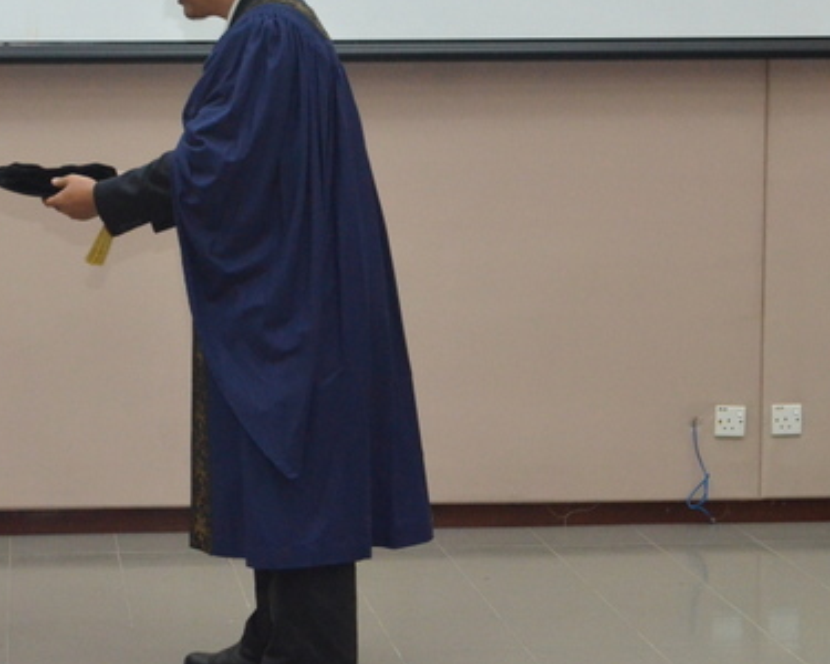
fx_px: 2506
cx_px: 142
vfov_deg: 15.1
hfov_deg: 18.6
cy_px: 257
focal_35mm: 102
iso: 3200
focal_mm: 34
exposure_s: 1/100
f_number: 5
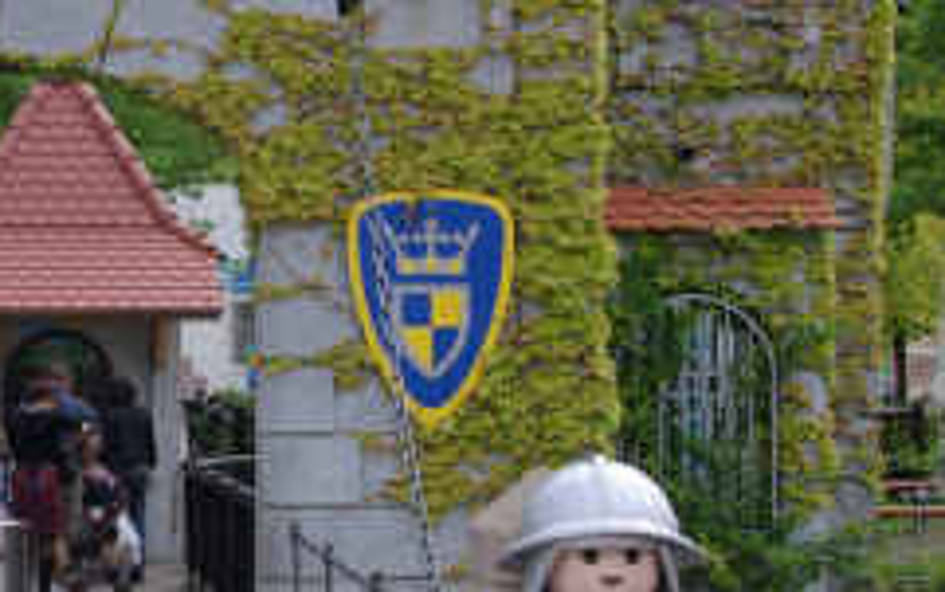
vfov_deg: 12.3
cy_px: 173
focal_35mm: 107
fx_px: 2750
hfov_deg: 19.2
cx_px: 114
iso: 100
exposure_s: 1/180
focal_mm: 21
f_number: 6.7
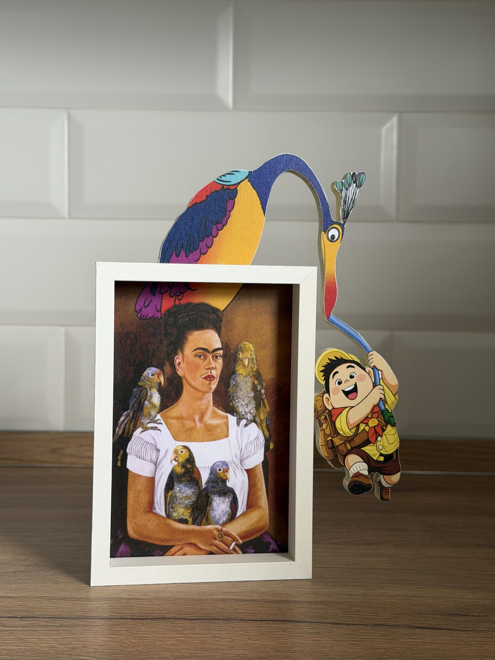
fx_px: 915
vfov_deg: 39.7
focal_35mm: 48
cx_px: 248
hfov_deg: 30.3
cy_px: 330
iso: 64
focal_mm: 6.76
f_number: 1.78
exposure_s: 1/121
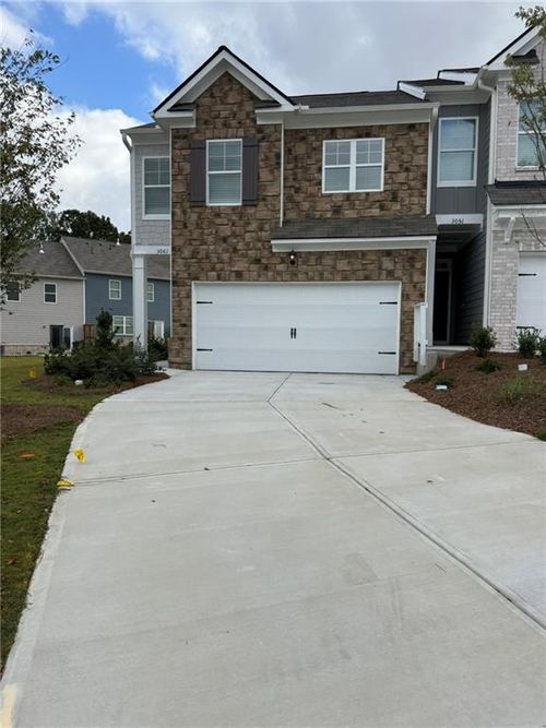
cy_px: 364
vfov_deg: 71.6
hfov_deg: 56.8
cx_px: 273
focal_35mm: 24
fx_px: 505
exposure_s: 1/3021
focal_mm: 6.76
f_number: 1.78
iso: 80
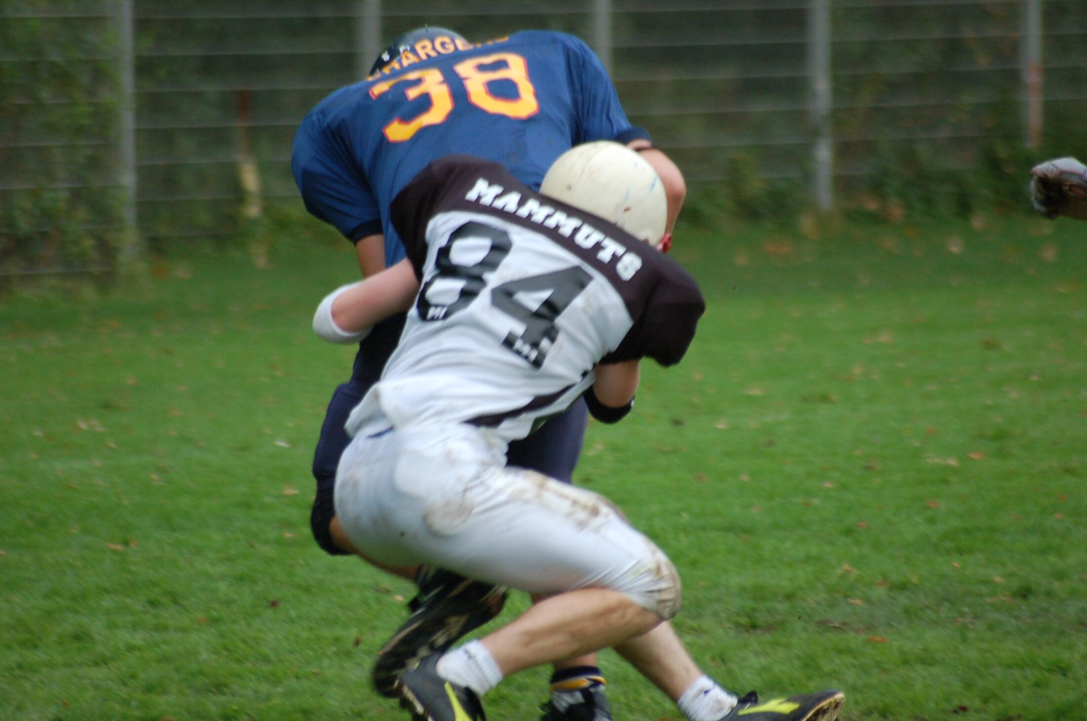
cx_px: 544
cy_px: 360
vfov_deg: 3.0
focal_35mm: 450
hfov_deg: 4.6
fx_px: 13562
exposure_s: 1/320
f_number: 5.6
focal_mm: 300
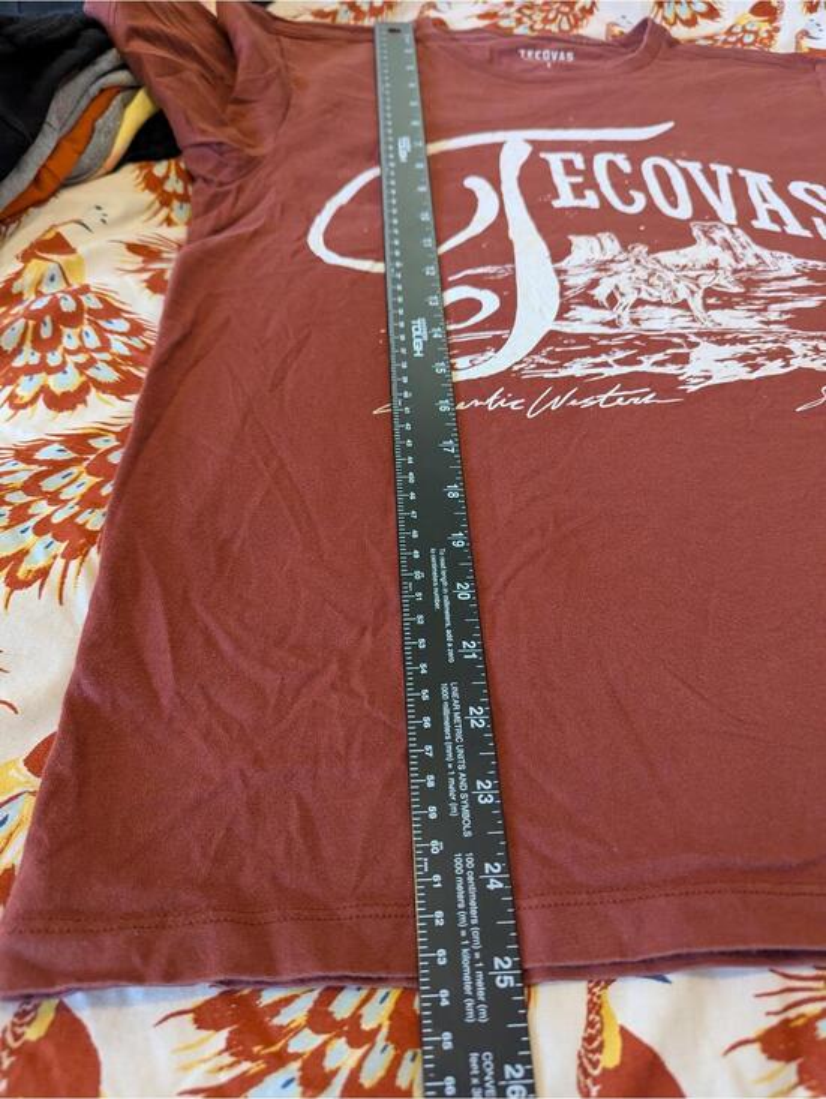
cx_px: 413
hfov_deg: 56.9
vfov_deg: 71.6
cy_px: 550
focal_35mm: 24
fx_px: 762
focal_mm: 6.81
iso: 1196
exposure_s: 1/120
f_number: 1.85
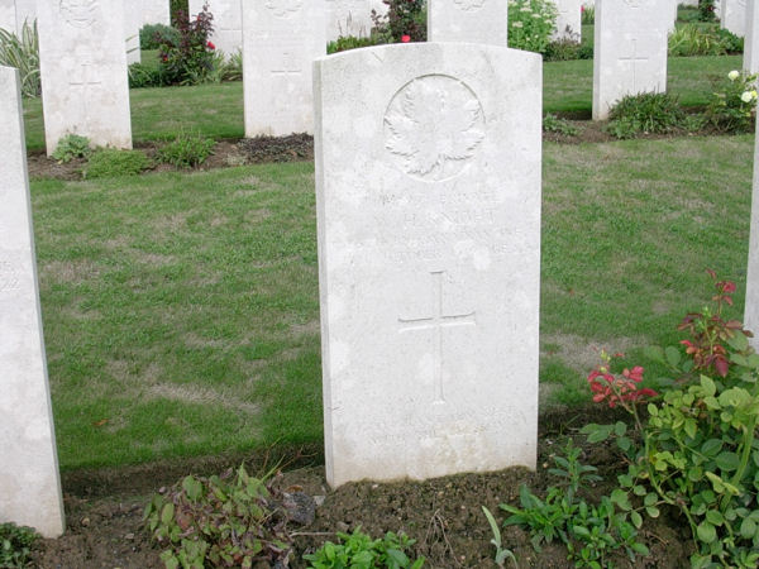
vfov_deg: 32.2
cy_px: 284
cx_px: 380
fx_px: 987
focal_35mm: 45
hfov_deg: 42.1
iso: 70
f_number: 5.8
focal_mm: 6.7
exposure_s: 1/166
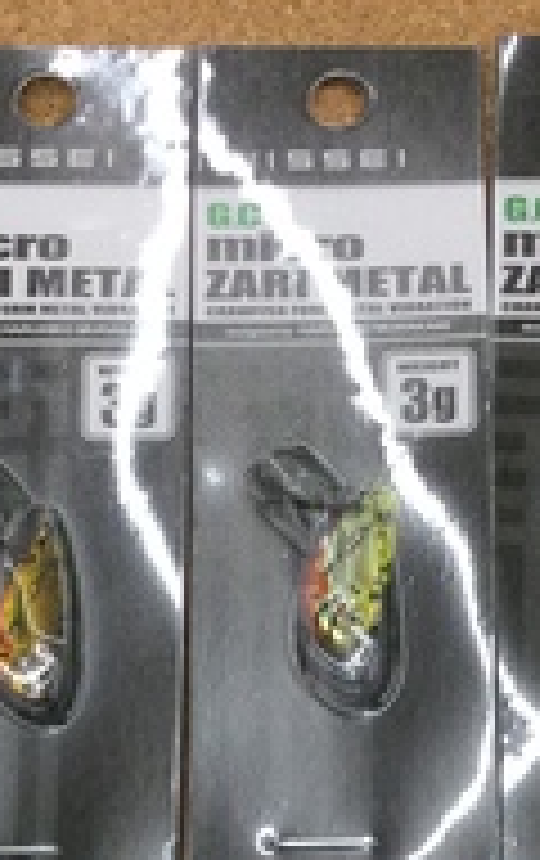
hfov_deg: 12.7
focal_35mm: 103
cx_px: 364
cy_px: 995
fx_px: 2416
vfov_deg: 19.2
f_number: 2.4
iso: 25
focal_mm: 3.3
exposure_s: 1/30
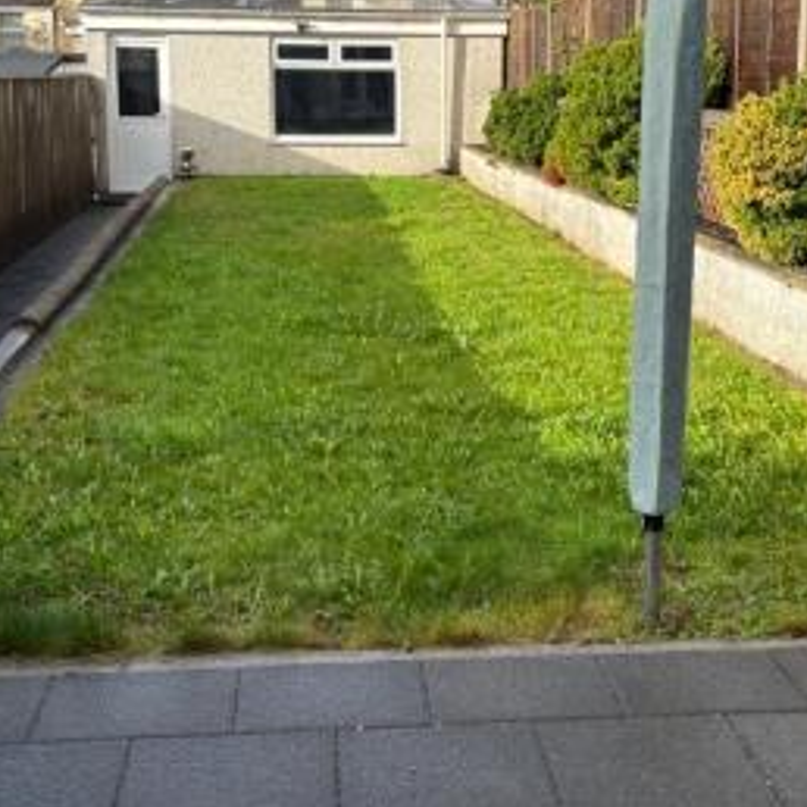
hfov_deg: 32.8
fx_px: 1372
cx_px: 452
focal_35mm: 52
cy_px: 271
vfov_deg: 32.5
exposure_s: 1/1418
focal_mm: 5.96
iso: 50
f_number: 1.6
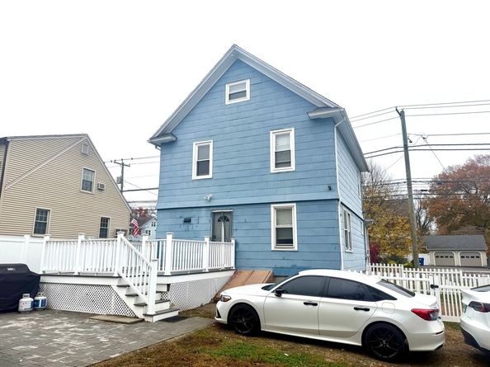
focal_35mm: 24
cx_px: 245
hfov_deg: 71.6
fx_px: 340
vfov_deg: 56.8
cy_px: 184
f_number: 1.78
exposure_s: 1/2053
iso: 80
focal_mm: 6.76
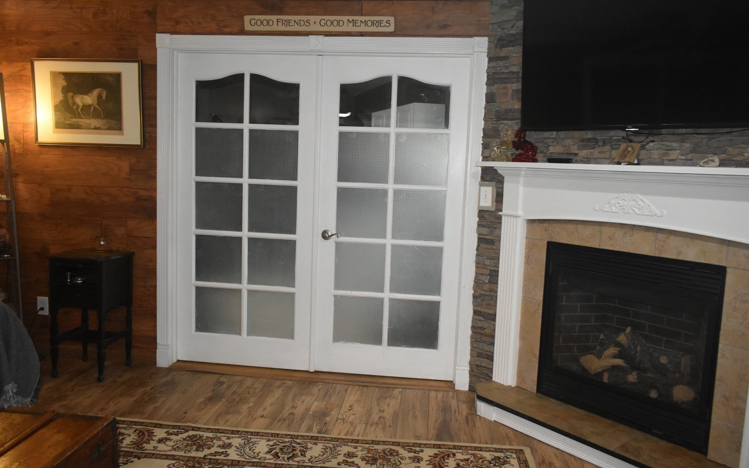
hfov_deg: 66.5
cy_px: 229
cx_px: 380
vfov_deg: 44.5
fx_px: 572
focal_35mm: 28
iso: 2200
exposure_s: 1/60
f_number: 3.5
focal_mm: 18
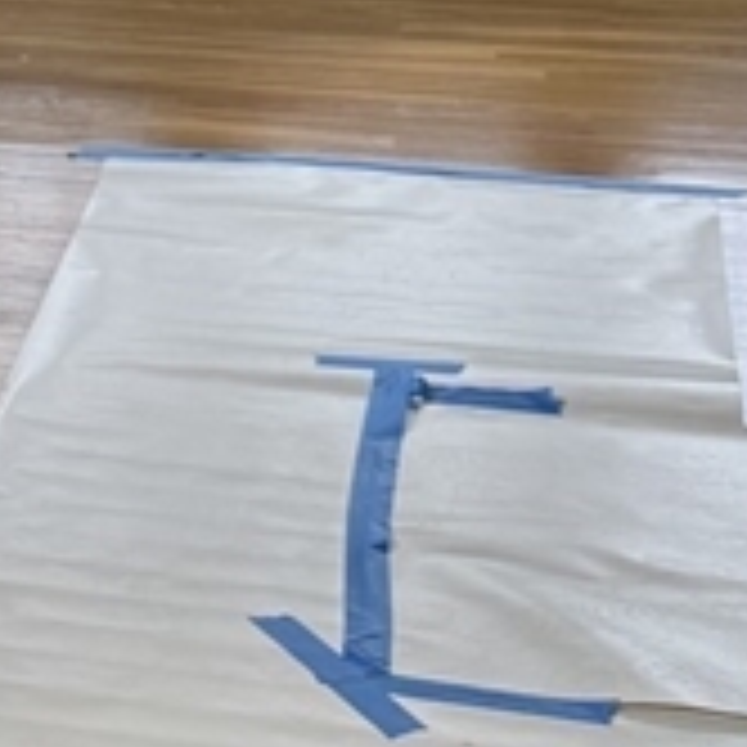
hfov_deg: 11.9
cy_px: -441
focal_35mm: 131
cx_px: -742
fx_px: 3198
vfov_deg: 12.5
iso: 100
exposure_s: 1/121
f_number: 1.78
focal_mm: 6.76
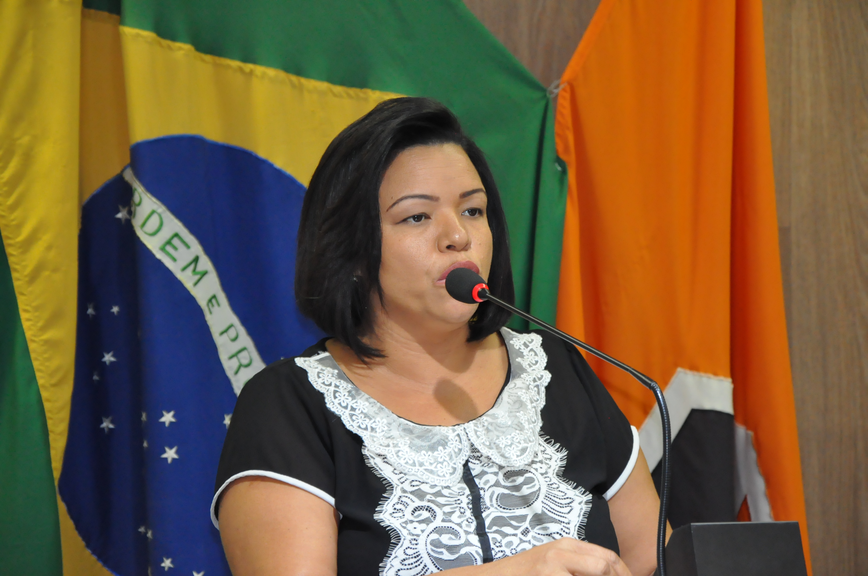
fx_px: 3793
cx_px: 434
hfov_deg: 13.1
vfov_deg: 8.7
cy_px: 288
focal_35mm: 158
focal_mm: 105
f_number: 5.6
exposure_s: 1/80
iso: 2000
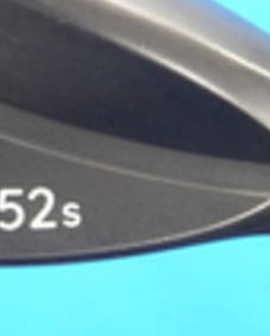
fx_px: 1715
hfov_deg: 9.0
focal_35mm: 172
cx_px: 10
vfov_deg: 11.2
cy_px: 72
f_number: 5.5
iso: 800
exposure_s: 1/40
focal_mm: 39
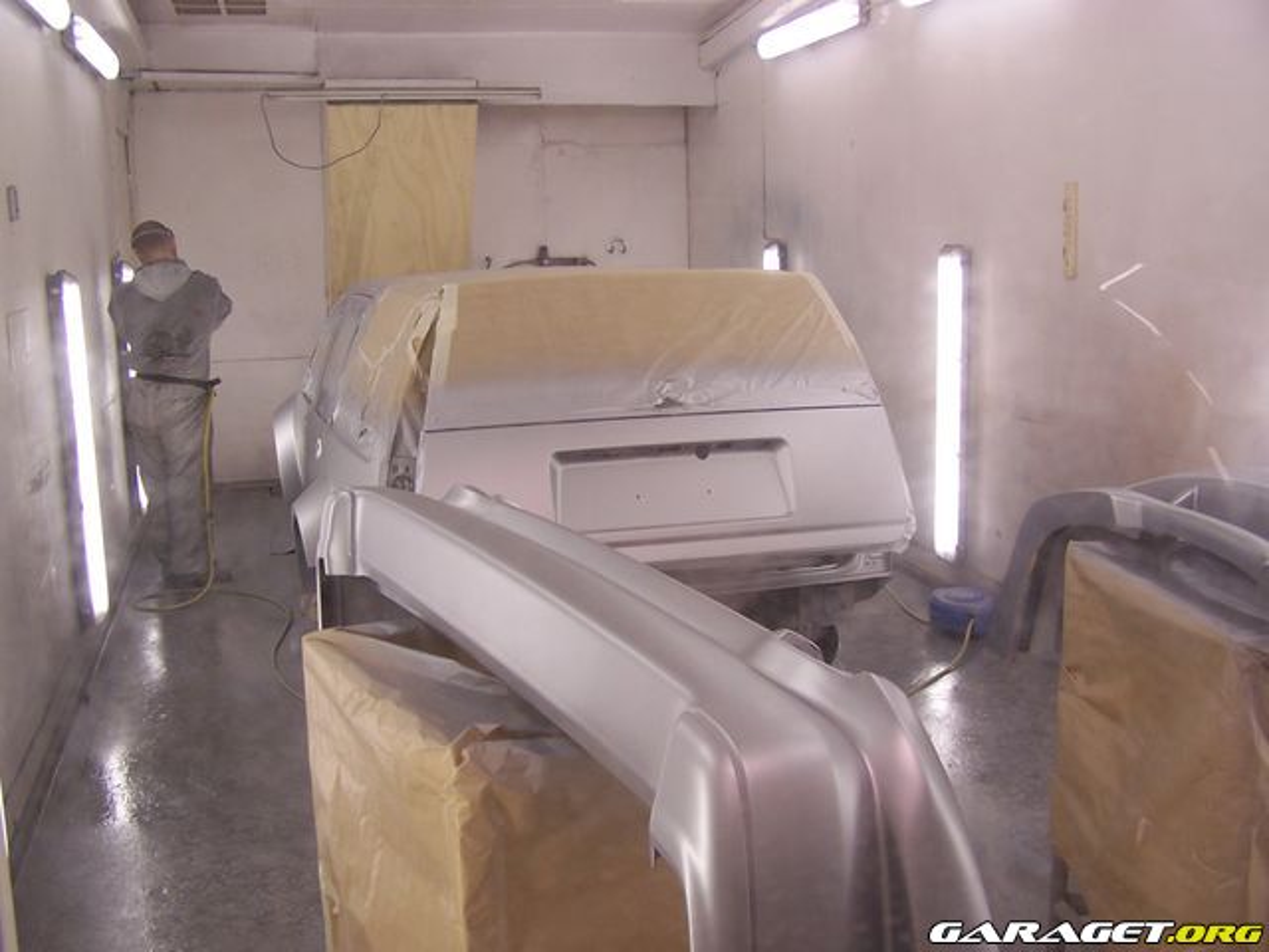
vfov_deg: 37.7
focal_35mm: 38
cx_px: 634
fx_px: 1393
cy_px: 476
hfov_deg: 49.0
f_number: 2.8
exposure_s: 1/30
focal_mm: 6.3
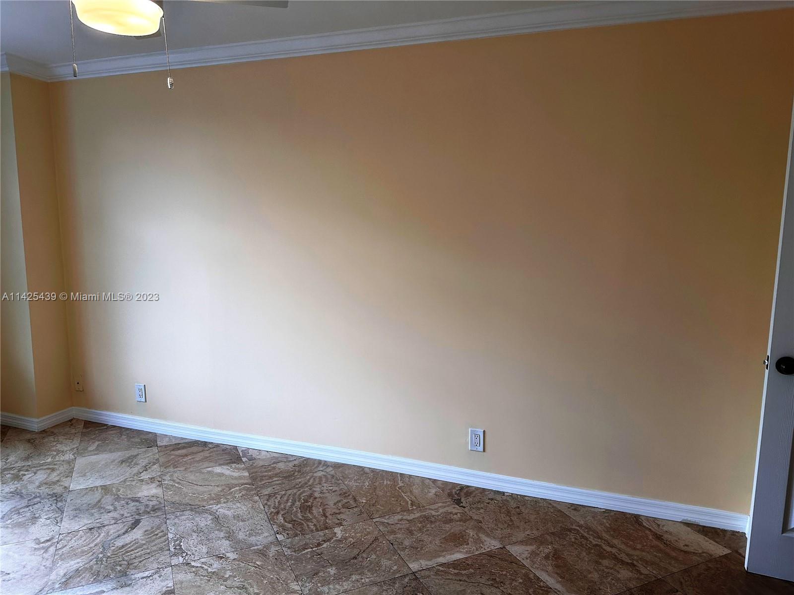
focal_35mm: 24
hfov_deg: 71.6
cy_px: 298
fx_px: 550
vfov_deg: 56.8
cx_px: 397
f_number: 1.78
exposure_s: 1/170
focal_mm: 6.86
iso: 100
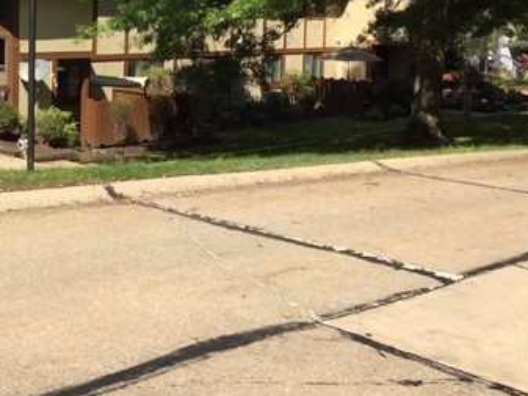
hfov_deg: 33.3
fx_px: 839
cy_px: 61
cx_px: 63
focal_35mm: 55
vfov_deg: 25.9
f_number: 2.2
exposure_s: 1/1115
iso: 25
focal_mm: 4.15
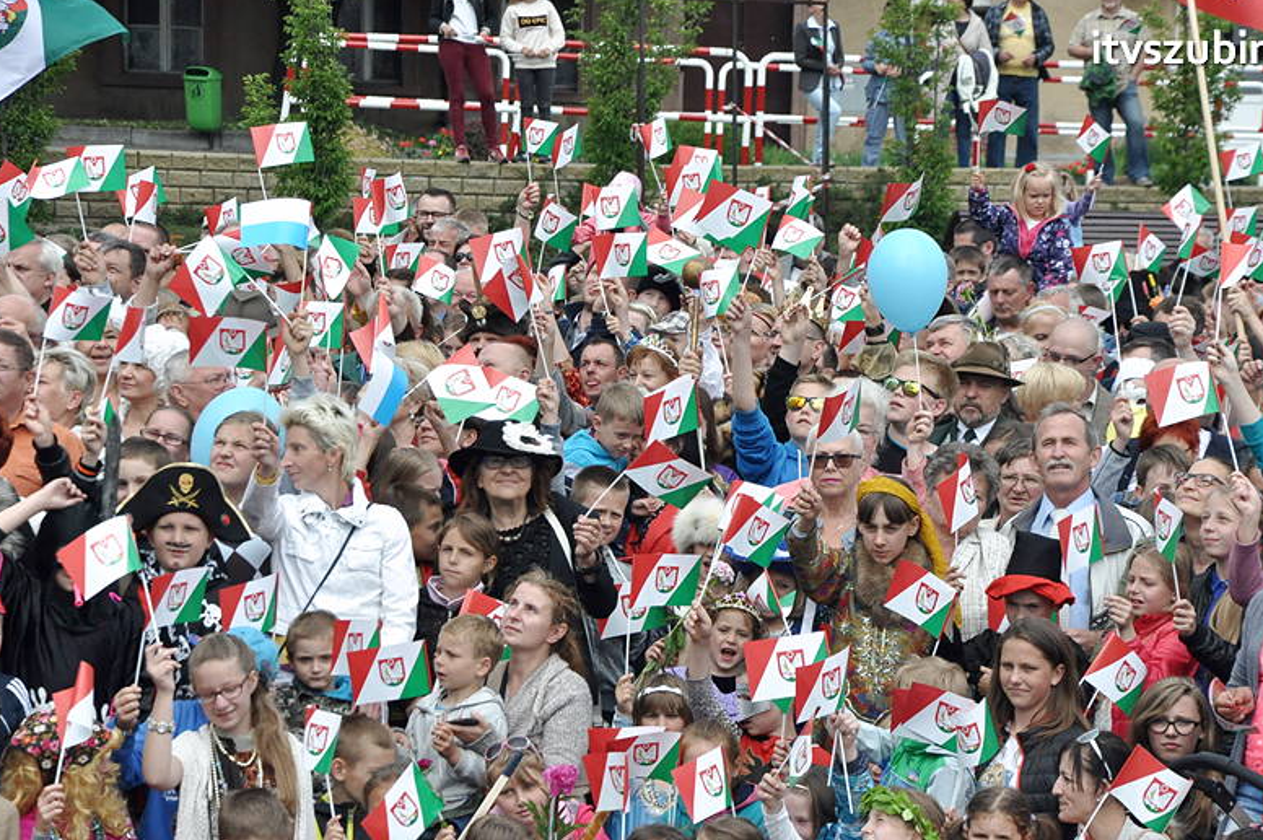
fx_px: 6048
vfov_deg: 7.9
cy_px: 453
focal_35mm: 173
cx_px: 667
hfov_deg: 11.9
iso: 1250
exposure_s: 1/2000
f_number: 9
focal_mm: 105
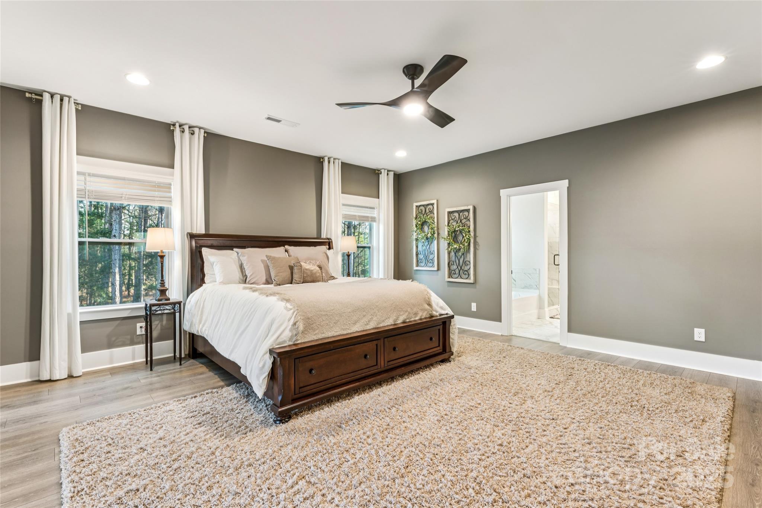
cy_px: 254
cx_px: 381
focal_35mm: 16
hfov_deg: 95.3
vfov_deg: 72.4
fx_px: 347
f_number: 13
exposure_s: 1.6
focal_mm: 16.4
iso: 100
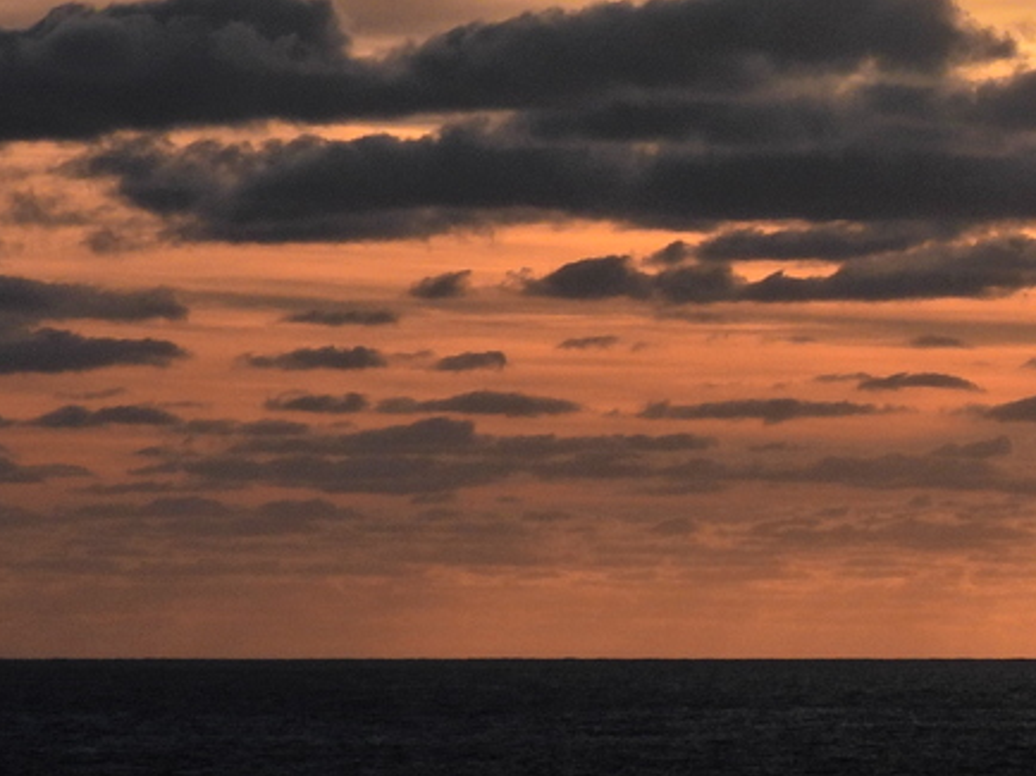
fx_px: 9273
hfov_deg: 6.4
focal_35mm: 310
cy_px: 55
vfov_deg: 4.8
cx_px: 1299
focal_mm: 18.7
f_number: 6.3
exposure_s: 1/1600
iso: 100
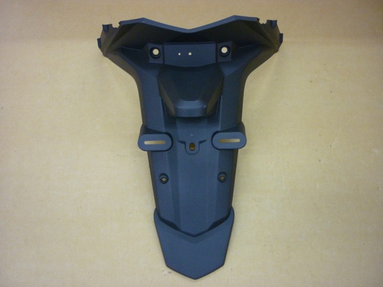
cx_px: 192
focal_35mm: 33
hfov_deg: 55.4
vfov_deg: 42.9
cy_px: 144
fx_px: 365
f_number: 2.8
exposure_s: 1/20
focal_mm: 5.5
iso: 400
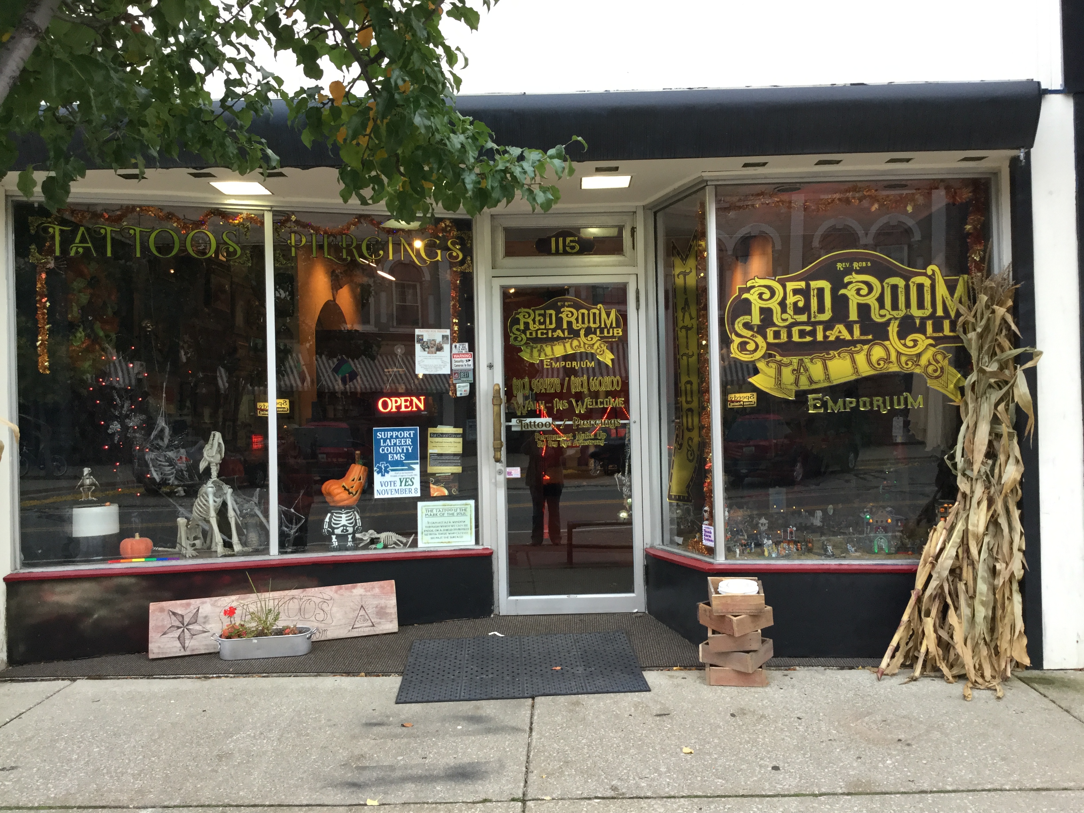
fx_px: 971
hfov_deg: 58.4
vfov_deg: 45.4
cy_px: 406
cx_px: 542
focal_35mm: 31
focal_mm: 3.3
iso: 50
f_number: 2.4
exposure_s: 1/30
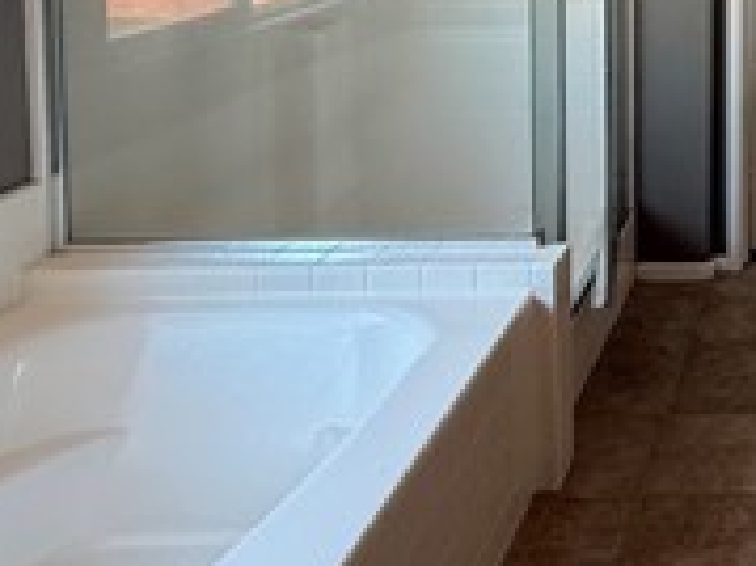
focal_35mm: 50
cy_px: -97
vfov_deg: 26.2
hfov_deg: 31.7
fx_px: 1091
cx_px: 916
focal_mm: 2.22
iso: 160
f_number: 2.2
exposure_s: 1/60
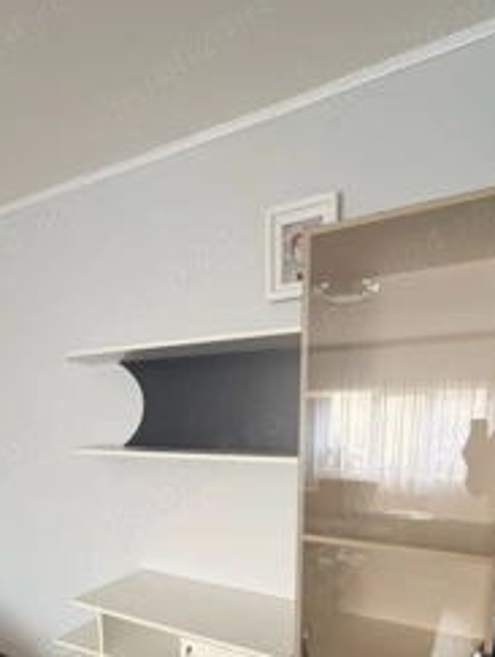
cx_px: 249
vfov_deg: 68.1
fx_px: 437
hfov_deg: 59.0
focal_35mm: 23
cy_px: 508
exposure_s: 1/60
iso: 400
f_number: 2.2
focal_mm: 2.22
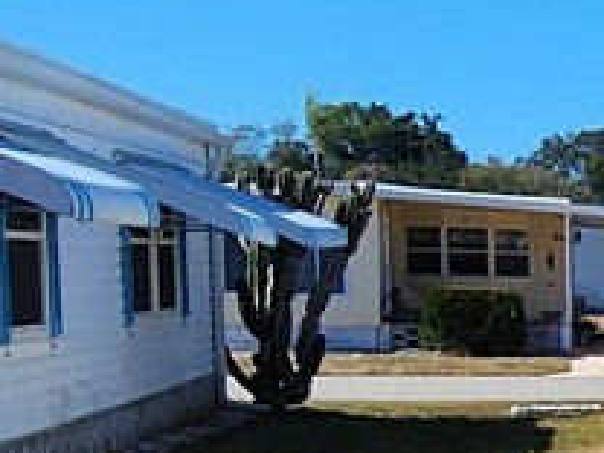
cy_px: 473
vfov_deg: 14.5
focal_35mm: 100
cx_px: 1510
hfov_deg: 13.4
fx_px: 1745
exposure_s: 1/2043
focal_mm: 2.2
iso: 50
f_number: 2.2
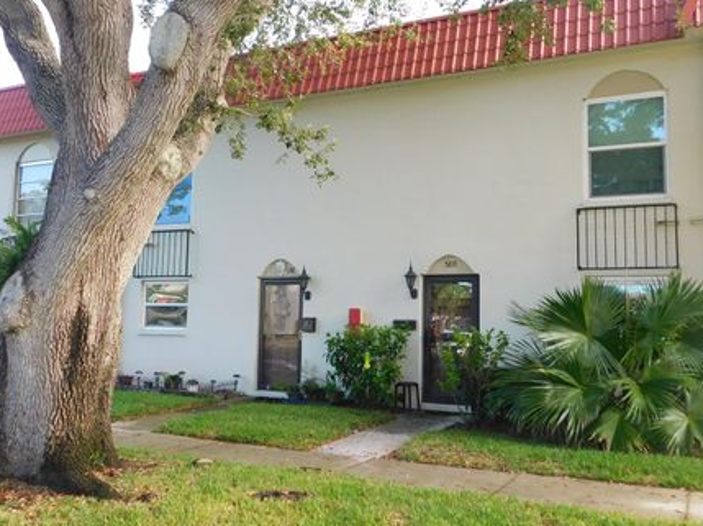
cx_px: 351
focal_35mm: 35
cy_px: 243
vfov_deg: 40.6
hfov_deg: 52.7
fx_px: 710
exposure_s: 1/125
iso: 125
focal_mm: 5.3
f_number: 3.2
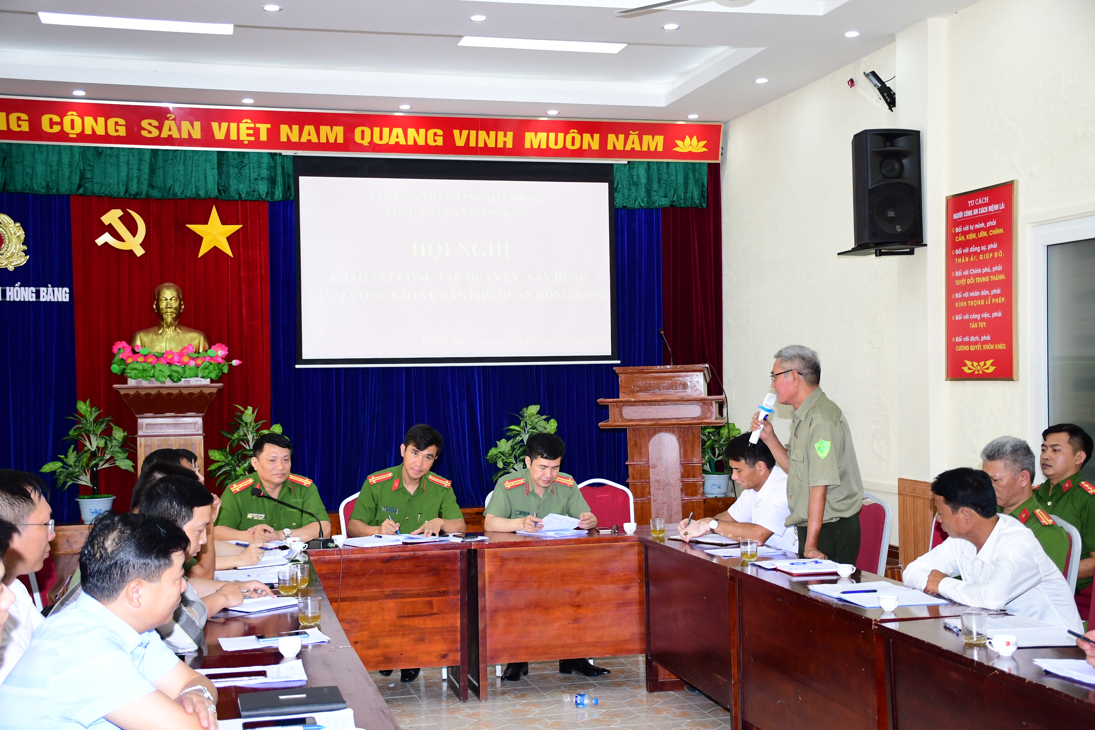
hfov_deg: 41.1
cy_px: 365
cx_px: 548
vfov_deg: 28.1
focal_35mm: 48
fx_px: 1460
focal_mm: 32
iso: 1000
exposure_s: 1/200
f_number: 4
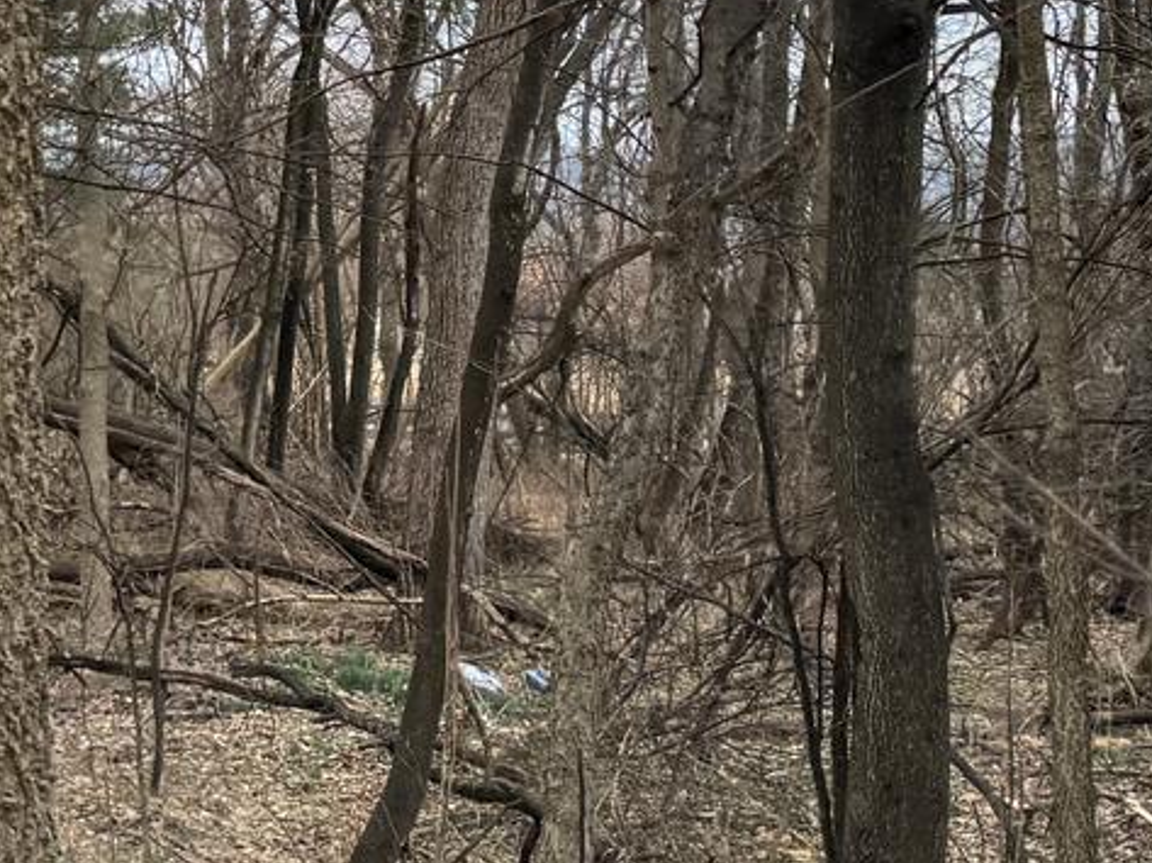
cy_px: 202
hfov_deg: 17.4
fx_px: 3458
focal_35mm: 104
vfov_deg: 14.1
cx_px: -470
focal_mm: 6.76
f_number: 1.78
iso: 80
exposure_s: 1/730
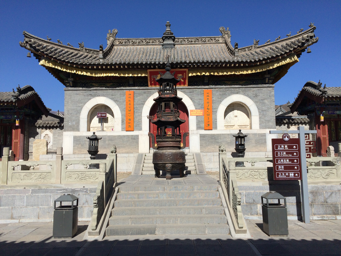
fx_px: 286
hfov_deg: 61.7
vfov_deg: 48.2
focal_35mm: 29
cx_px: 170
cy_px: 128
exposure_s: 1/3425
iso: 32
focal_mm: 4.15
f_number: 2.2
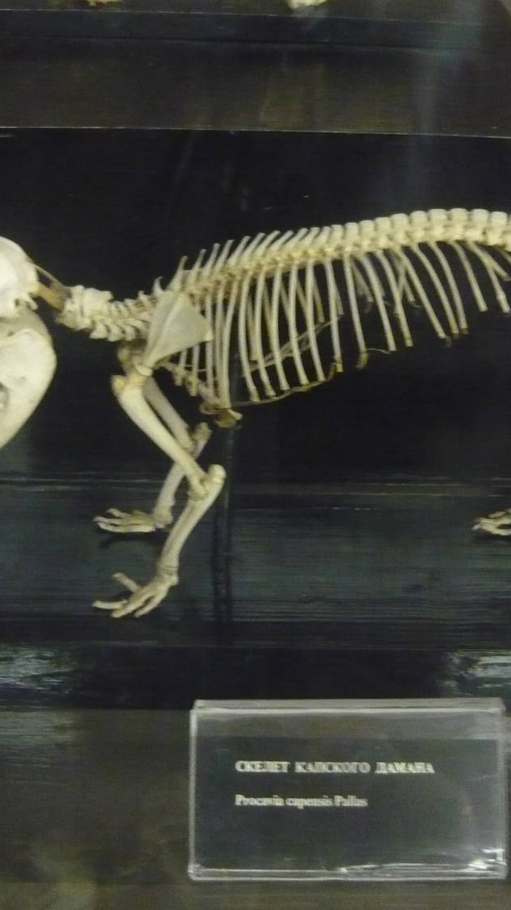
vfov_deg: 40.6
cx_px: 266
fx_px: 1229
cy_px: 471
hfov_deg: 23.5
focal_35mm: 51
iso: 800
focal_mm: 5.5
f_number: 2.8
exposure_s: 1/8
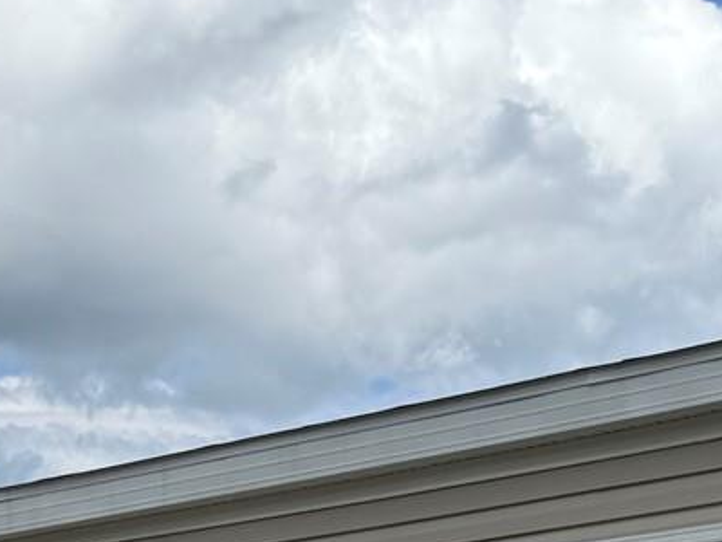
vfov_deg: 10.9
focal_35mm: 123
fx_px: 2565
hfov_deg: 16.0
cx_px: 350
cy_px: 1098
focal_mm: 6.76
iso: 80
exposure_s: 1/5319
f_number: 1.78
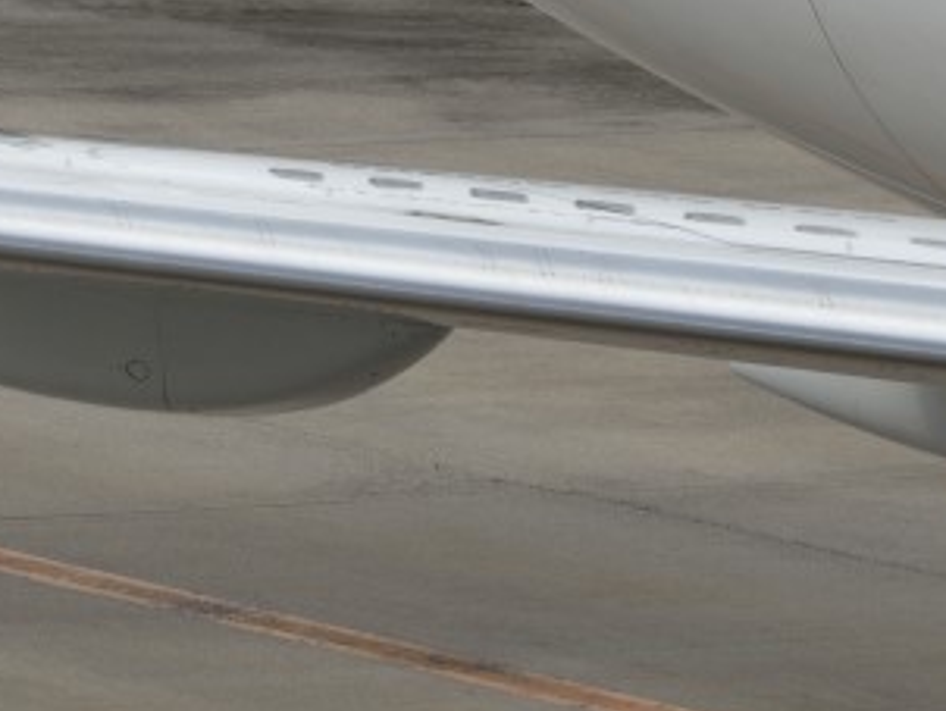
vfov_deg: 1.5
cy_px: -661
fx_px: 27870
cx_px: 1181
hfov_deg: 1.9
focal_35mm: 1019
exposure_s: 1/250
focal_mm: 200
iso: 110
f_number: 11
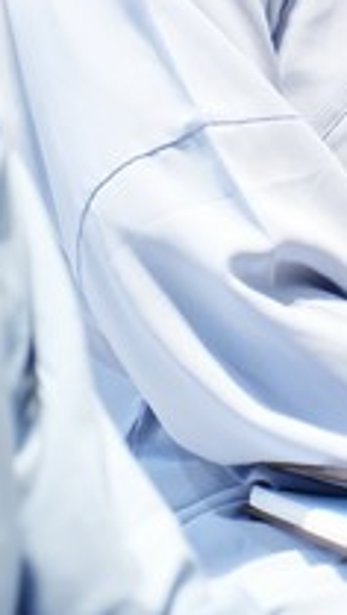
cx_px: 578
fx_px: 6525
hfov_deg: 3.0
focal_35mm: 400
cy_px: -71
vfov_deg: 5.4
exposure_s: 1/200
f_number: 2.8
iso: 4000
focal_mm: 123
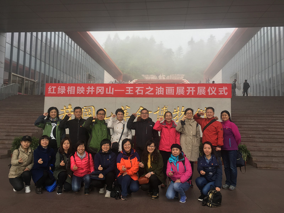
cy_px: 106
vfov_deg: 48.2
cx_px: 142
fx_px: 238
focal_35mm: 29
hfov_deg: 61.7
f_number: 2.2
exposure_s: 1/100
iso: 25
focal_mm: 4.15
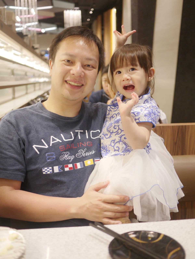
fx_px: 300
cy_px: 130
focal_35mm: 40
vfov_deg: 46.8
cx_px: 98
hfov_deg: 36.0
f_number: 1.7
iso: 160
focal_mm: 20
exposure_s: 1/60
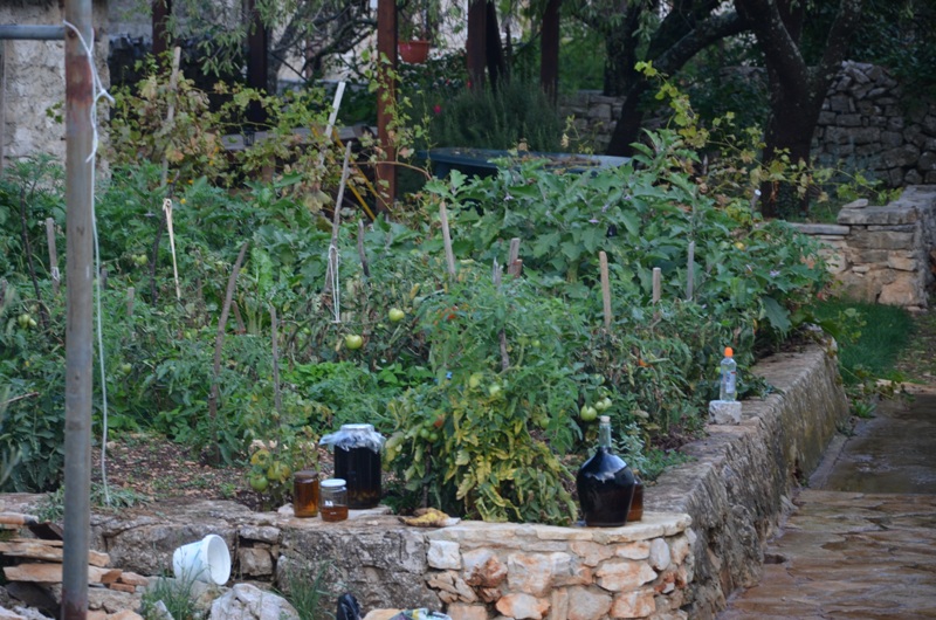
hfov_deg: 13.1
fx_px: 4087
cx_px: 468
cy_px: 310
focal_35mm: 158
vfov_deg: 8.7
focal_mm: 105
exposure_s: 1/80
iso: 400
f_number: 5.6
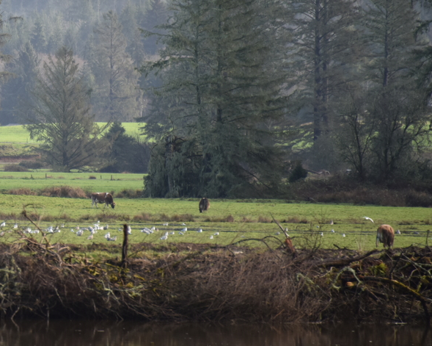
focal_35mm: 612
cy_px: 90
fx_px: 7823
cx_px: -25
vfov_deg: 2.5
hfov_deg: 3.2
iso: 560
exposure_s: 1/640
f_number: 5.6
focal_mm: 300
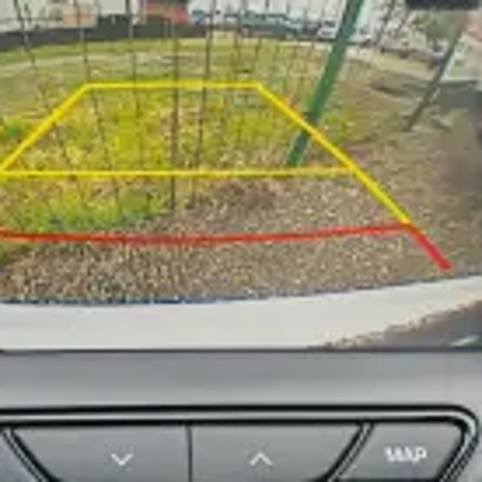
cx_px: 161
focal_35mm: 60
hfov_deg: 28.4
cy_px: 133
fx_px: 945
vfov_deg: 28.3
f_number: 1.6
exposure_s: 1/1500
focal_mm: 5.4
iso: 800
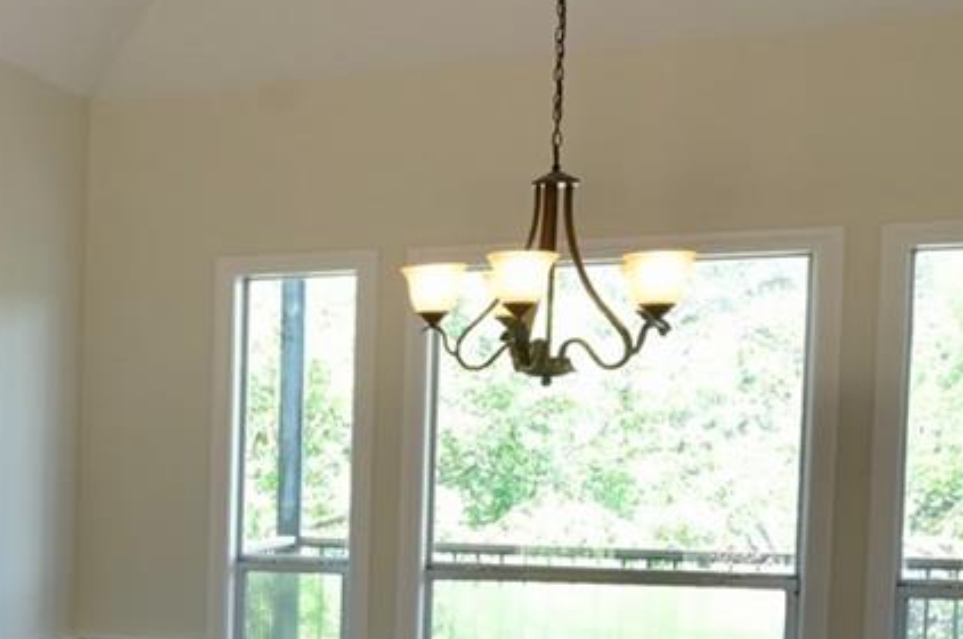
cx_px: -545
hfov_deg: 22.6
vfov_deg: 19.0
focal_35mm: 70
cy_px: 539
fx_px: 1881
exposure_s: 1/40
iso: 640
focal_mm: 14.5
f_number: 9
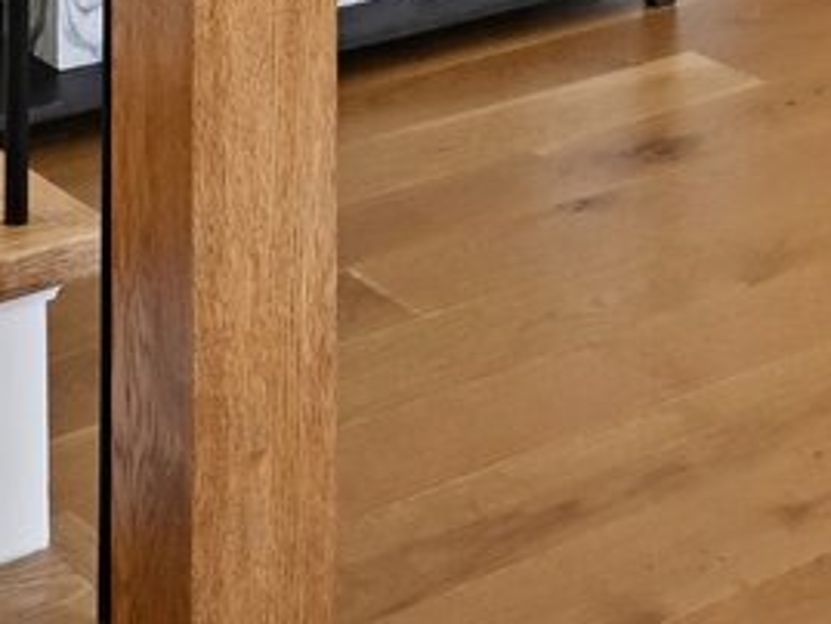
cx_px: 562
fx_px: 2810
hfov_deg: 16.8
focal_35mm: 117
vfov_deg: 10.6
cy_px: -925
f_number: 8
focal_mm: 16
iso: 400
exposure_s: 1/100
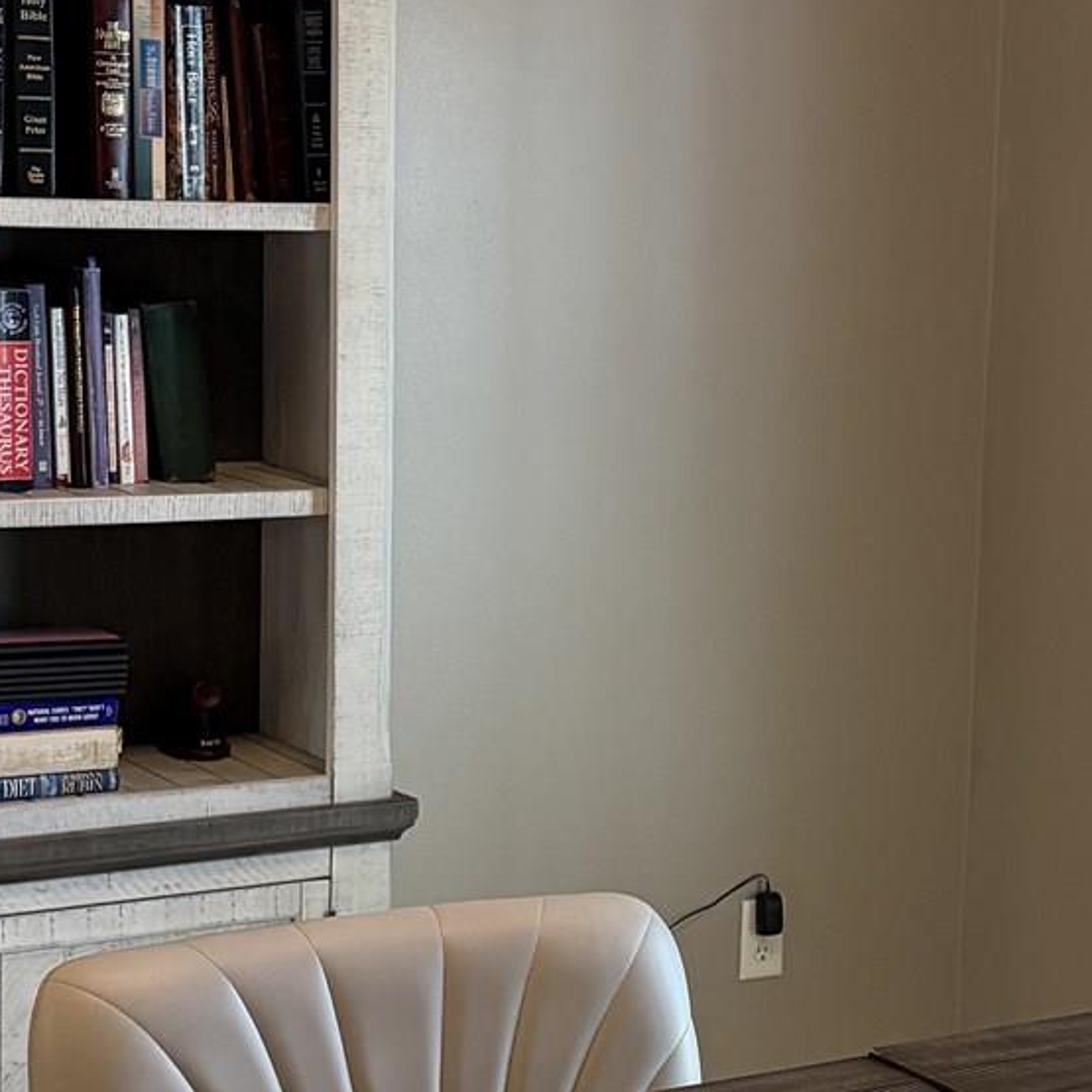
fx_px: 3141
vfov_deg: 19.7
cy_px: 559
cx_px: 795
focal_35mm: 88
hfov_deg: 19.6
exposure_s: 1/120
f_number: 1.78
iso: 320
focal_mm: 6.76
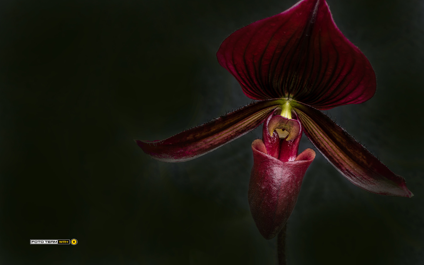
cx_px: 212
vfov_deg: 12.1
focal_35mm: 108
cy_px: 125
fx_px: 1248
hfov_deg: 19.3
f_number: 18
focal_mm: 105
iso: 100
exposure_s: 1.6
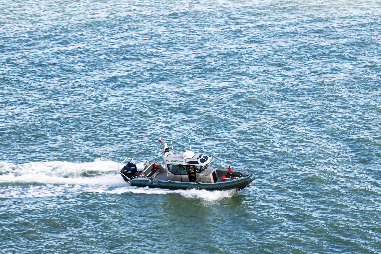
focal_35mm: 136
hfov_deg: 15.1
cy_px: 126
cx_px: 190
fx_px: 1439
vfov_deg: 10.1
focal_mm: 90
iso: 90
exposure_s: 1/100
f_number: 11
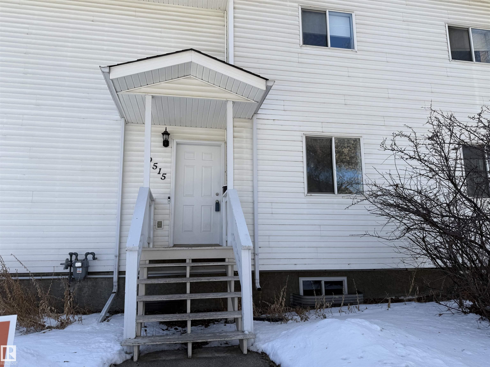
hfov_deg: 71.6
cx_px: 245
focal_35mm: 24
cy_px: 184
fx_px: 340
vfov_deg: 56.8
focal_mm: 6.76
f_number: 1.78
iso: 80
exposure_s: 1/2169
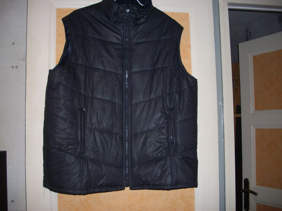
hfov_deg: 50.1
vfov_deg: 38.7
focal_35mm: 37
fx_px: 301
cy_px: 106
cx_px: 141
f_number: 2.8
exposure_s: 1/50
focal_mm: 6.2
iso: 160
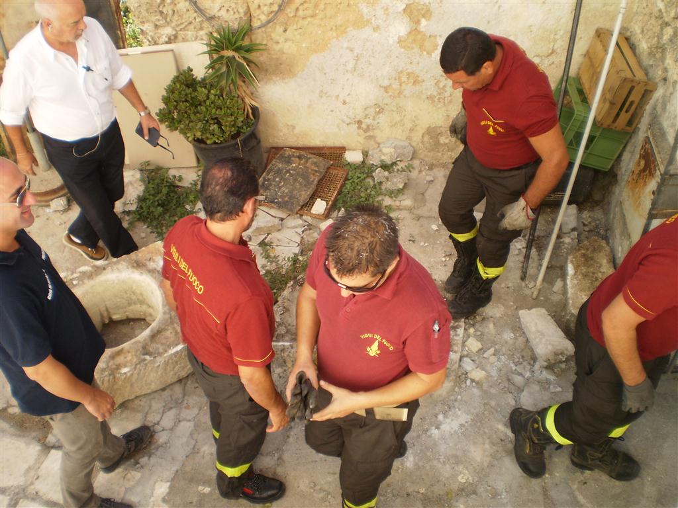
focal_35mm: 36
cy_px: 254
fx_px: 705
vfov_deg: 39.7
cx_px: 339
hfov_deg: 51.4
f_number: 3.1
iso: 64
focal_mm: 6.3
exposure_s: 1/320
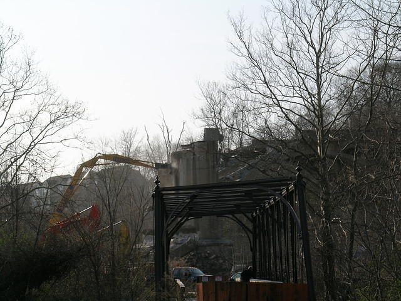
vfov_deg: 12.8
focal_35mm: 116
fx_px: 1344
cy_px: 150
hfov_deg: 17.0
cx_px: 200
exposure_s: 1/185
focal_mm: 24
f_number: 7.3
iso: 50
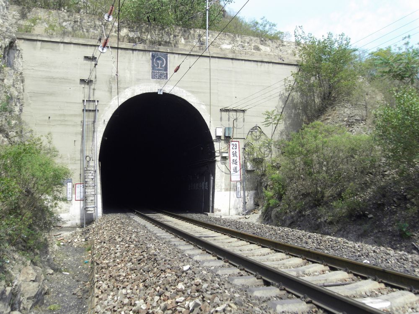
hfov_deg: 56.8
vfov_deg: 44.2
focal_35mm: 32
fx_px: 387
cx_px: 210
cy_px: 157
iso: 80
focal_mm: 5.7
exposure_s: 1/125
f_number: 8
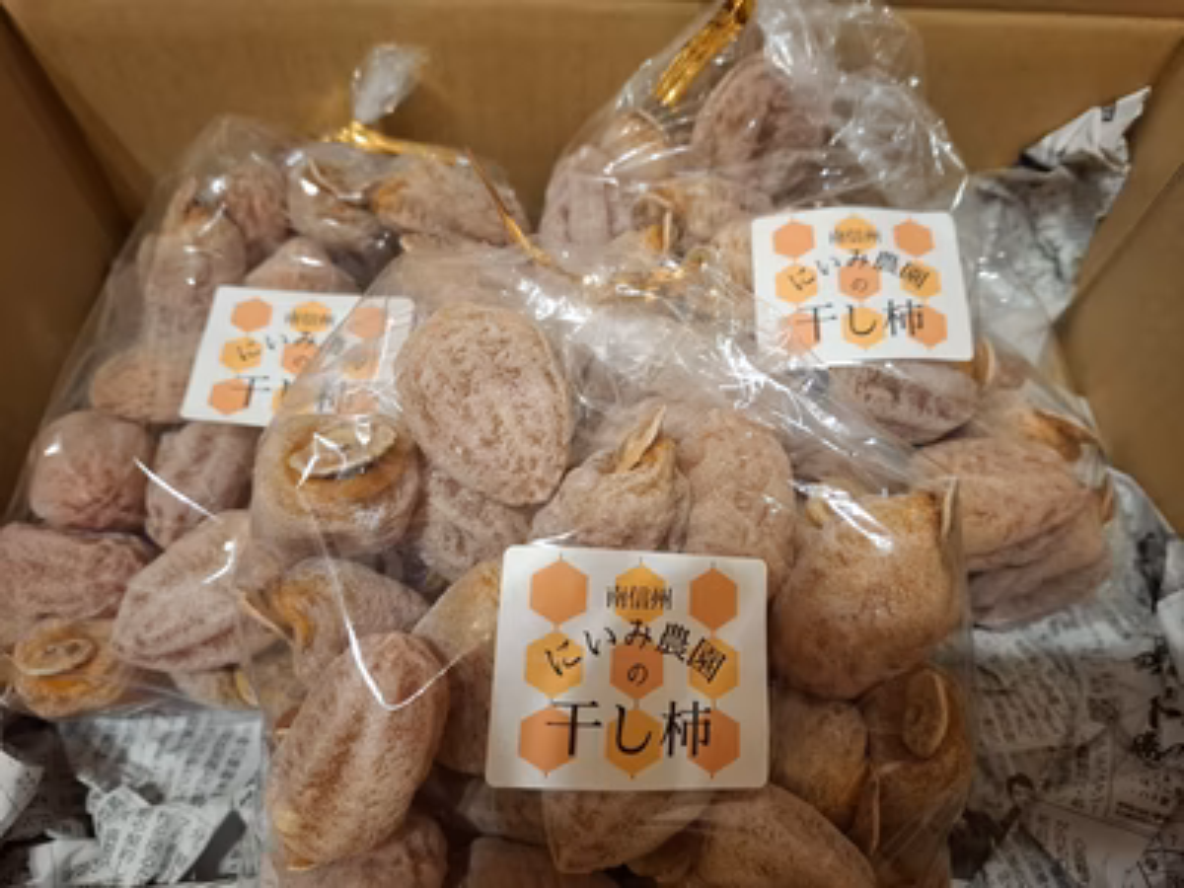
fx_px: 787
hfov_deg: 73.9
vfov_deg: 58.9
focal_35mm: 23
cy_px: 444
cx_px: 592
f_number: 1.8
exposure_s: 1/33
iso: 400
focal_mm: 5.54
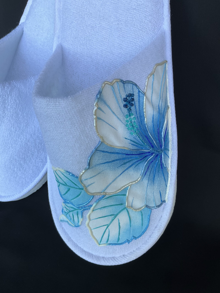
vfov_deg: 61.7
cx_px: 110
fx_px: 246
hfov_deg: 48.2
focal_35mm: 29
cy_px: 146
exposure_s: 1/122
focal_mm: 3
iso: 32
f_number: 1.8
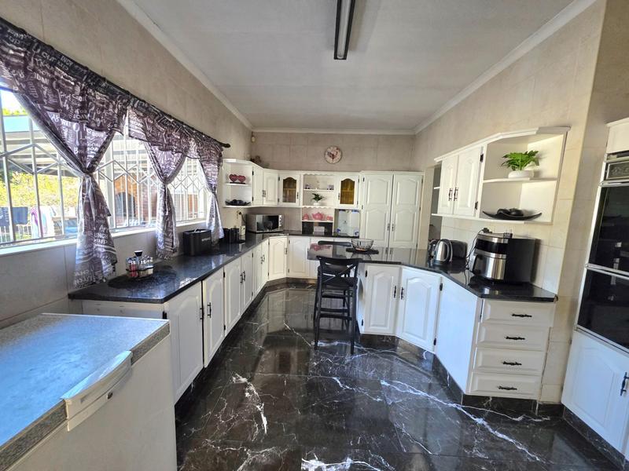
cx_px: 314
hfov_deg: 106.2
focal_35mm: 13
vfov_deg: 89.9
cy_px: 236
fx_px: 236
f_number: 1.9
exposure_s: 1/204
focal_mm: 2.2
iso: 400
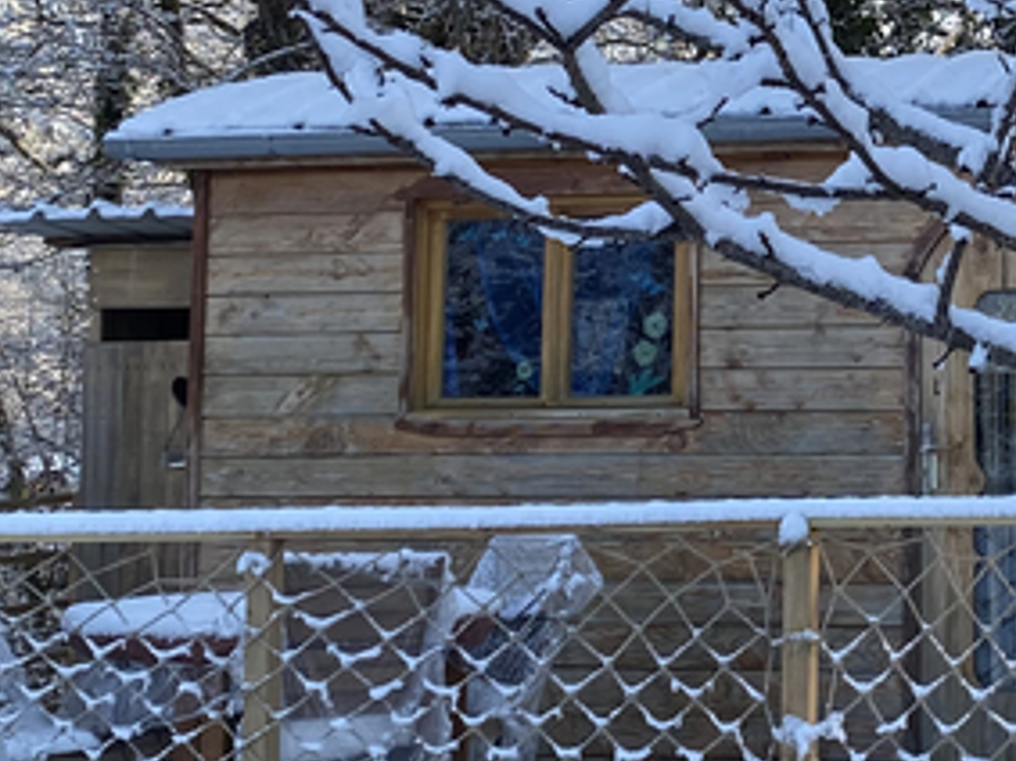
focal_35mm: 94
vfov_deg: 15.6
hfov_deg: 20.2
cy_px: 101
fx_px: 2758
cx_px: 1041
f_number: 1.8
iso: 32
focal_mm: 4.25
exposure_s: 1/557
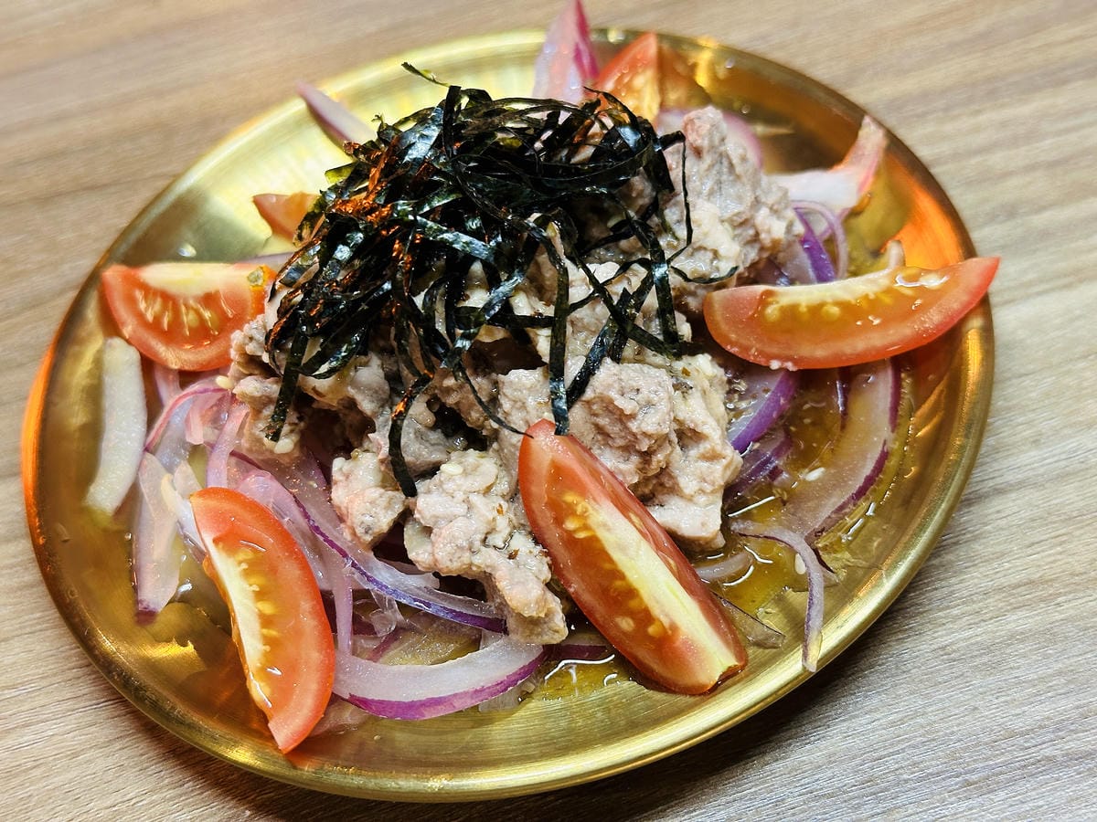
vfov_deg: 30.3
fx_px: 1521
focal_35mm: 48
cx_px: 548
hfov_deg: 39.7
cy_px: 411
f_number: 1.78
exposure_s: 1/40
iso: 250
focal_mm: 6.86
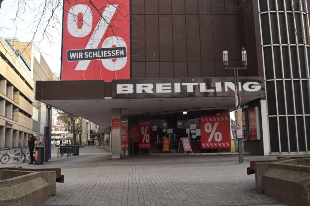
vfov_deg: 36.8
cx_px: 155
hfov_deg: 53.2
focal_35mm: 36
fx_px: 310
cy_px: 103
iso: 400
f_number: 6.3
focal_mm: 24
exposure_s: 1/160
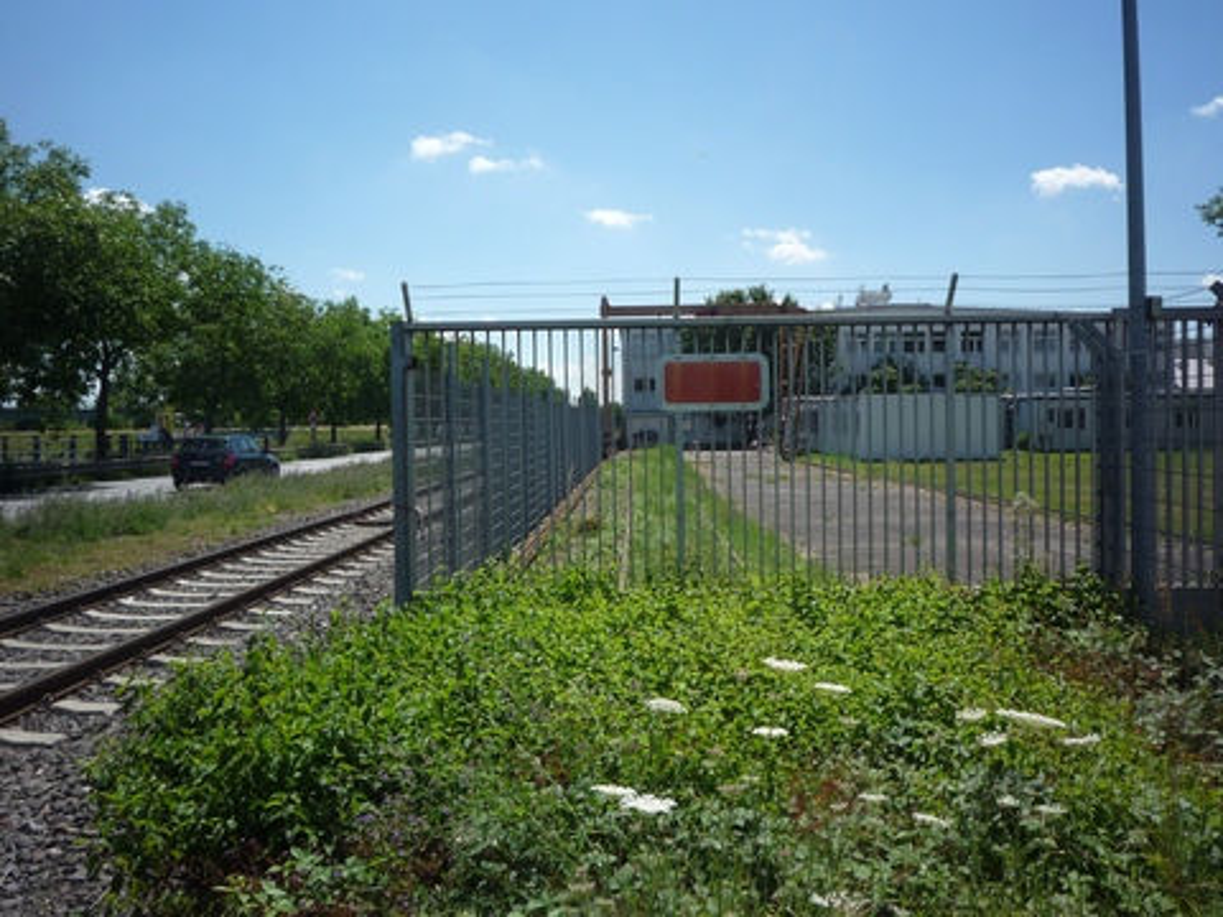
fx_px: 1131
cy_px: 458
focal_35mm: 32
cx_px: 612
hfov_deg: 56.8
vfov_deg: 44.2
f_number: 5.6
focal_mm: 5.2
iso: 100
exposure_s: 1/400
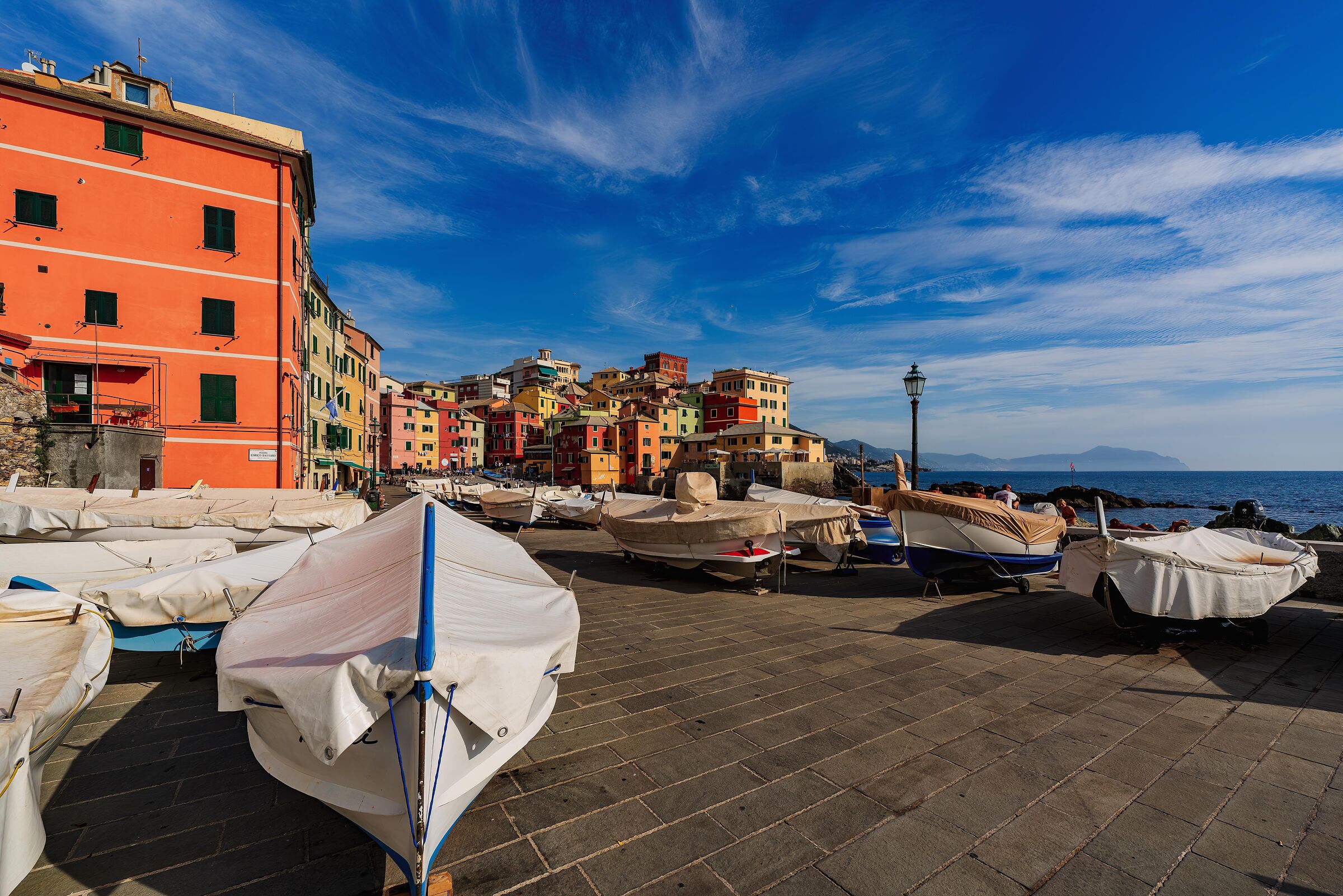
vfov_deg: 81.2
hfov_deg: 104.2
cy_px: 448
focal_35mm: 14
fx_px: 522
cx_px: 672
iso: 125
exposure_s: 1/1000
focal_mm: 14
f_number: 6.3
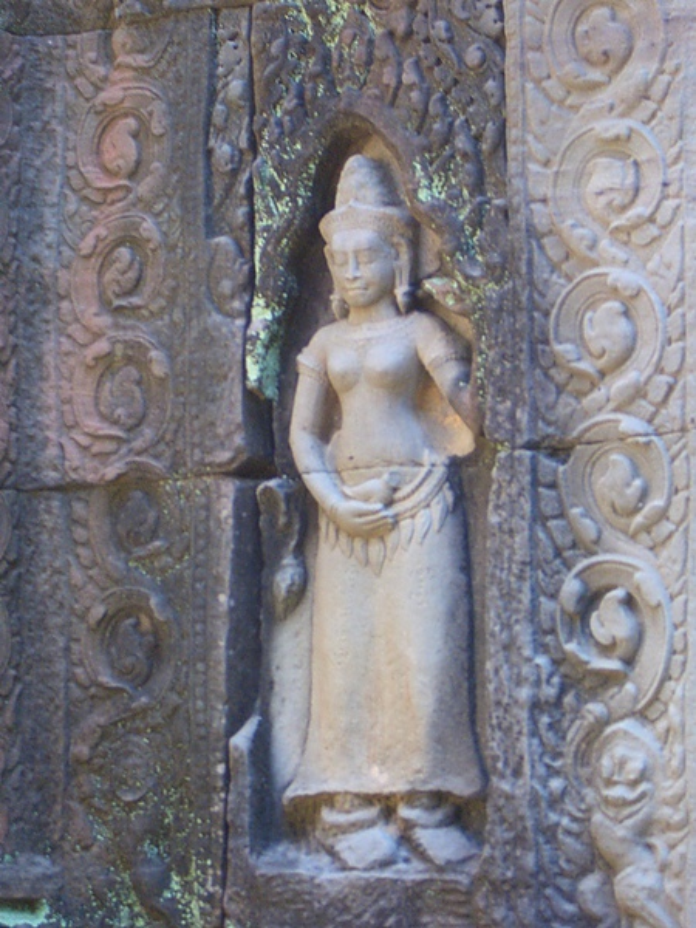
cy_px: 464
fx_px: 2815
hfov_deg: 14.1
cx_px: 348
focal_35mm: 105
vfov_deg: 18.7
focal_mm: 17.4
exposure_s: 1/40
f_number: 4.8
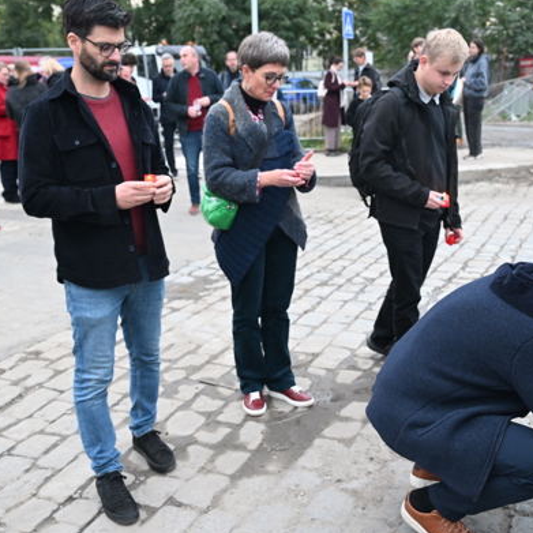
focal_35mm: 39
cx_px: 279
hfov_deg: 42.8
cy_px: 274
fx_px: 679
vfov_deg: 42.8
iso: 5000
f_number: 3.5
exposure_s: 1/200
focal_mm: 26
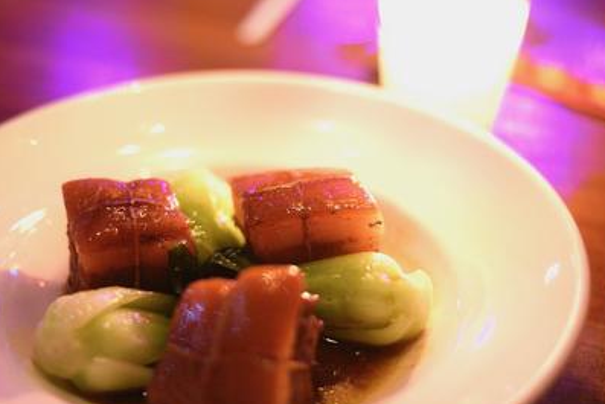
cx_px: 277
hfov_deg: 31.9
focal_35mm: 63
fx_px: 1059
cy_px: 216
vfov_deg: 21.6
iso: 4000
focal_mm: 50
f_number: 1.8
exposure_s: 1/100
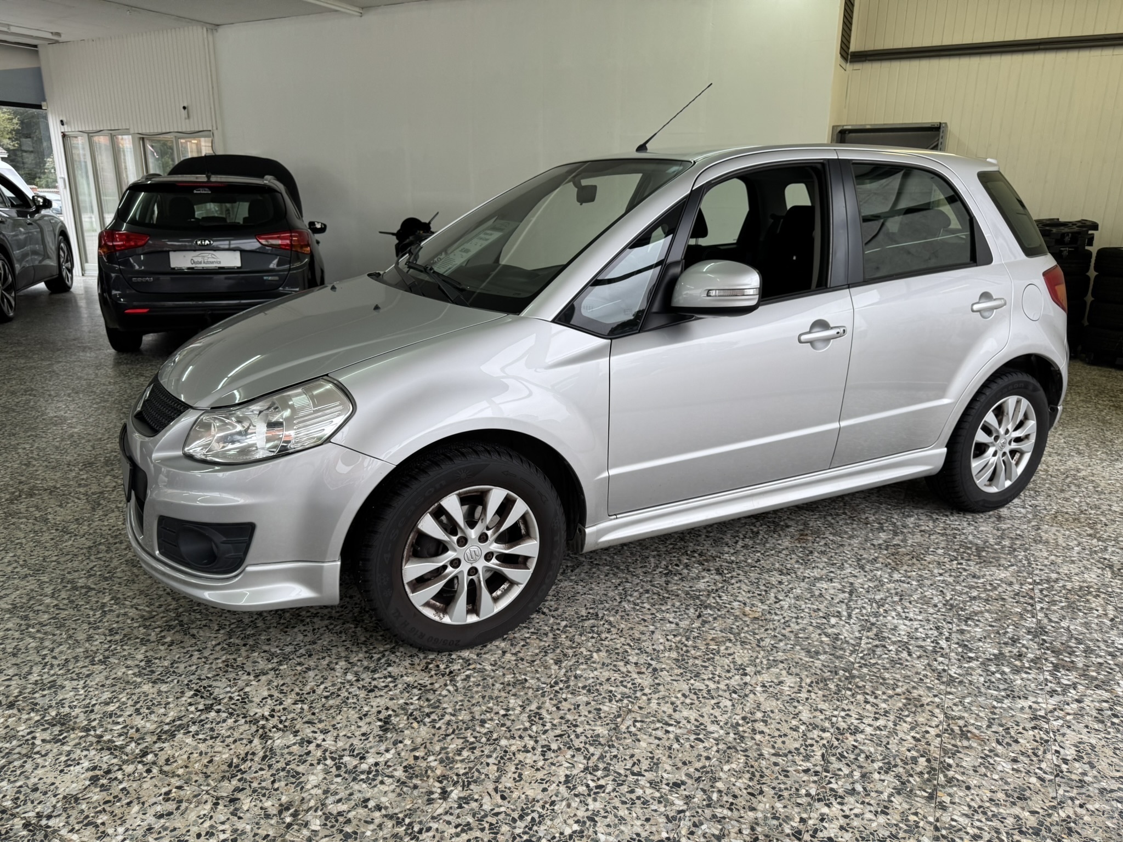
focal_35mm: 24
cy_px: 421
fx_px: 779
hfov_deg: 71.6
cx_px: 562
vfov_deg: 56.8
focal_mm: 6.76
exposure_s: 1/100
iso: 80
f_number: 1.78
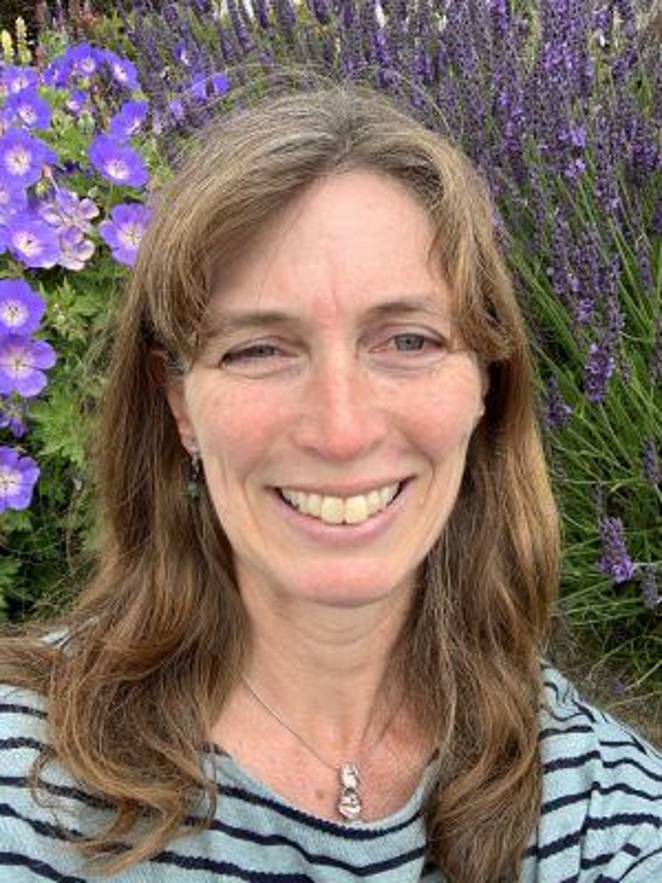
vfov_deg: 56.8
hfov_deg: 44.2
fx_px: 816
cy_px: 442
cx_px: 331
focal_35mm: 32
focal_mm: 2.87
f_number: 2.2
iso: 16
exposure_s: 1/294
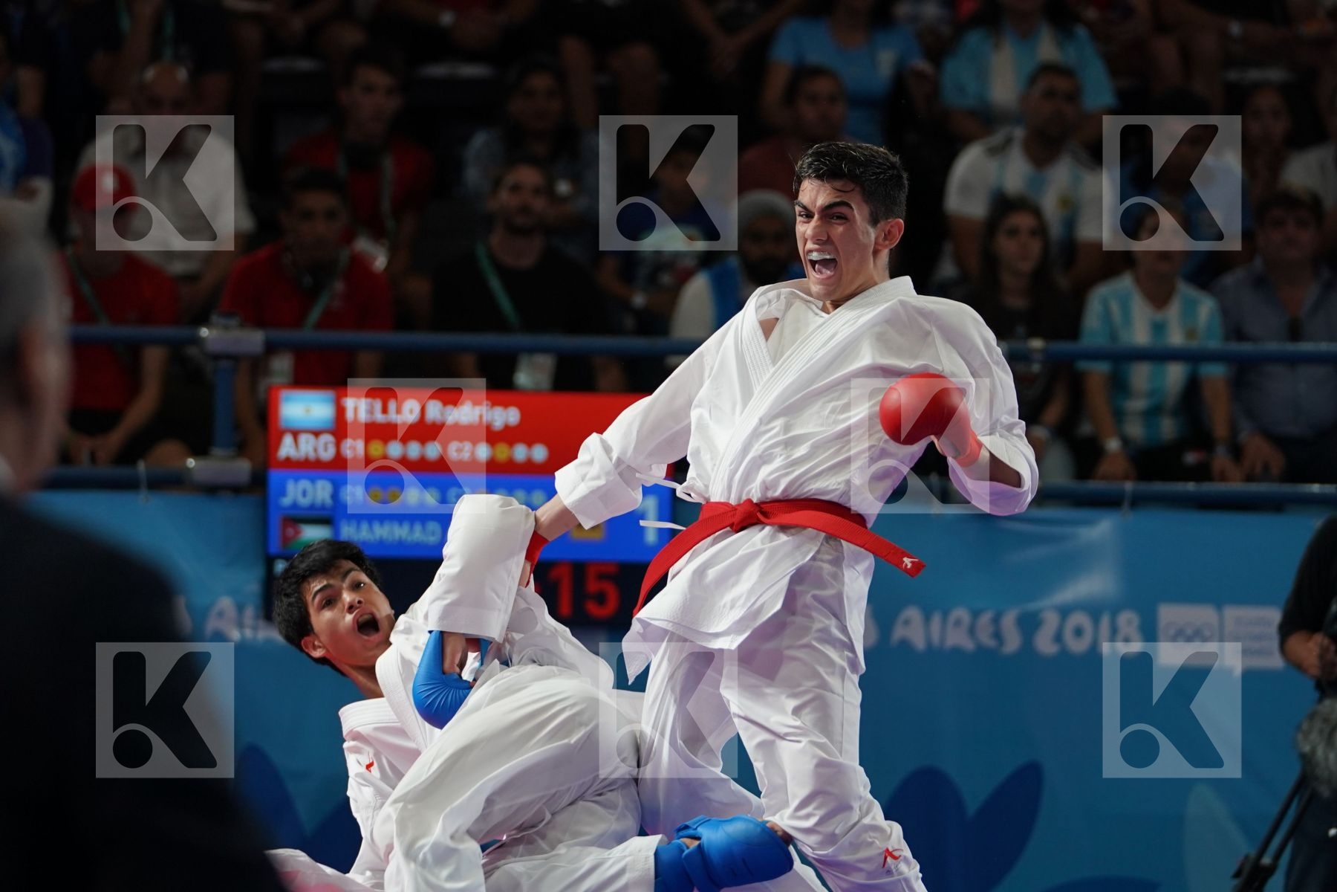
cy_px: 446
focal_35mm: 214
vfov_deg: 6.4
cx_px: 668
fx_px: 7947
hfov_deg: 9.6
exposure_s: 1/1000
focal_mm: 143
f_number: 2.8
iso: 800
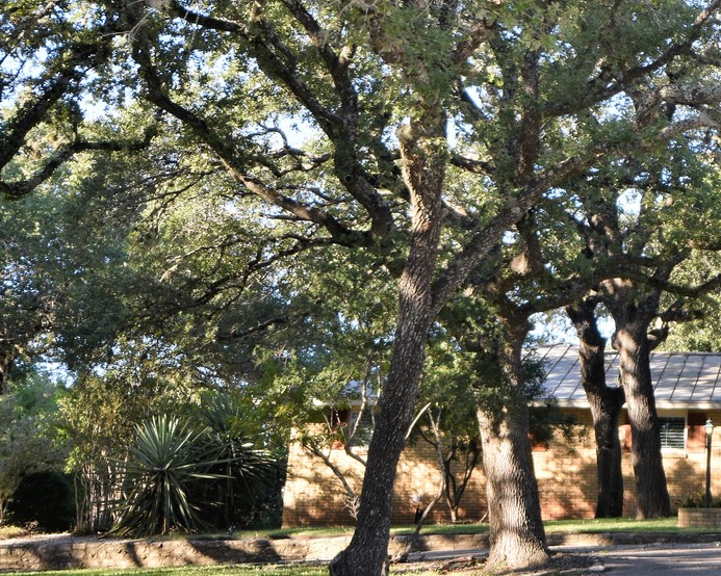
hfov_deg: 22.6
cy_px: 143
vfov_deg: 19.3
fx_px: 1685
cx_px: 824
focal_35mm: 79
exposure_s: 1/200
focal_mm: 24
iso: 220
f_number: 5
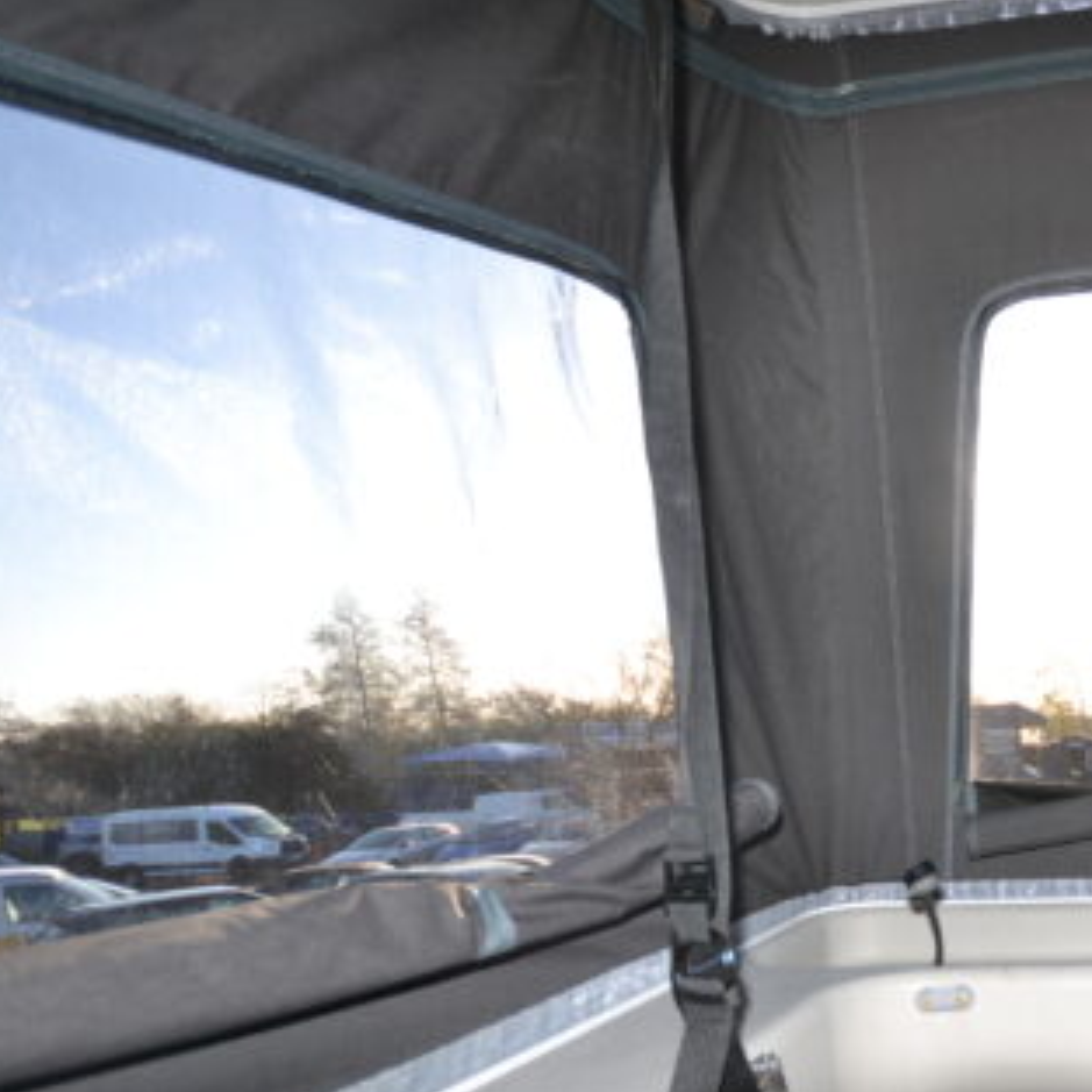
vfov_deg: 60.1
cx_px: 1034
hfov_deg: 51.7
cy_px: 684
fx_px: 928
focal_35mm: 26
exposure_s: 1/200
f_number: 4.5
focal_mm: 10
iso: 100
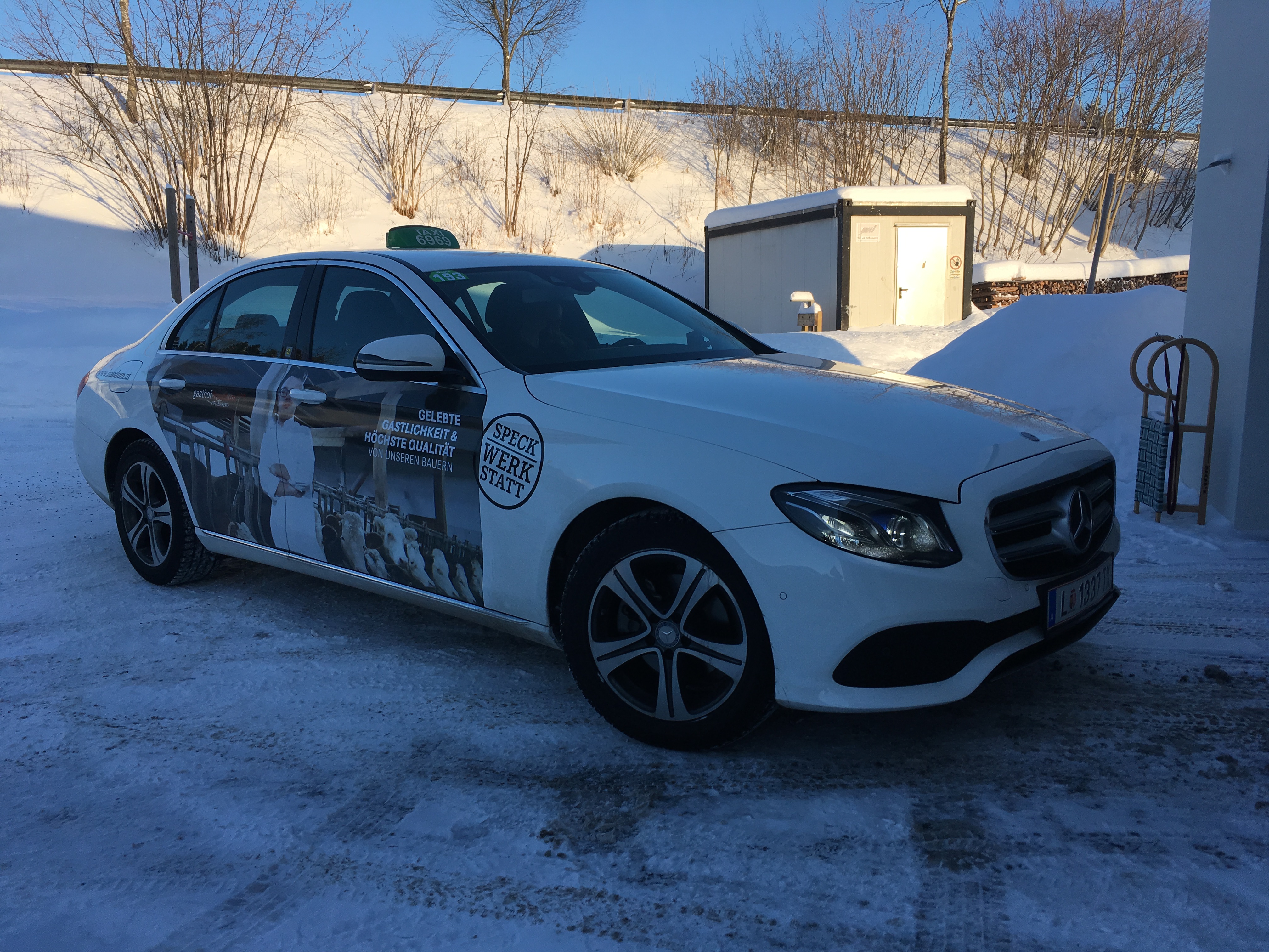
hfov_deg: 61.7
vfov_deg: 48.2
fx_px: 1063
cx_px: 634
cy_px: 476
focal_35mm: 29
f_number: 2.2
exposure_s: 1/938
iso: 25
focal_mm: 4.15
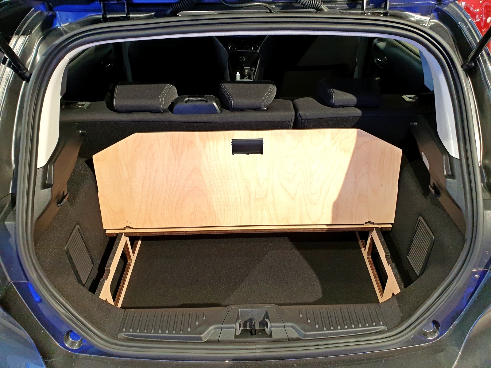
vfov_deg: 53.1
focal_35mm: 26
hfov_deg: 67.3
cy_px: 184
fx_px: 369
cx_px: 246
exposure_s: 1/50
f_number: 2.4
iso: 125
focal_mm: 4.3
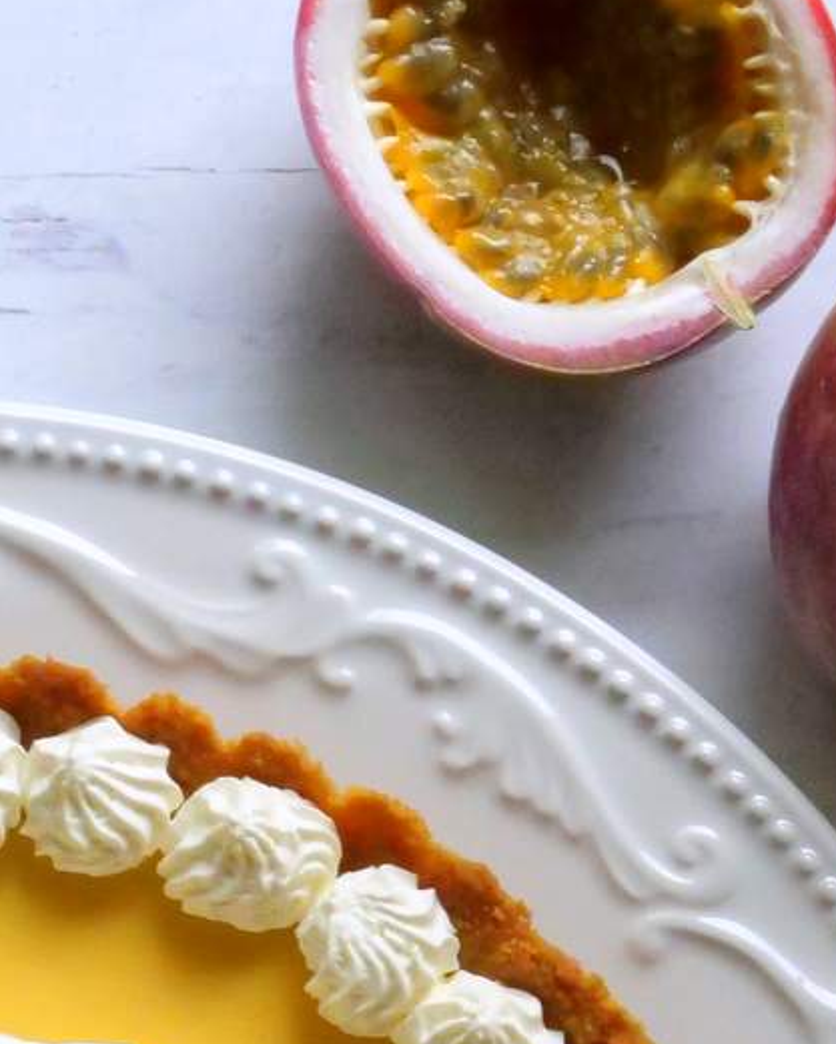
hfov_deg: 12.6
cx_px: -113
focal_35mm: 120
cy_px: 1451
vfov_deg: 15.1
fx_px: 3710
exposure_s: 1/60
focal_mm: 20
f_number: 14
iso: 3200
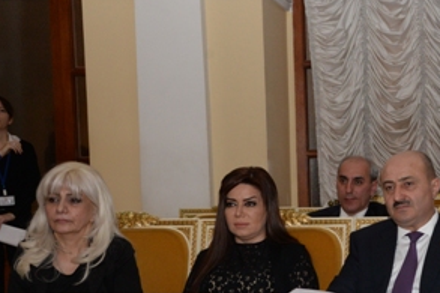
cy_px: 217
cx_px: 434
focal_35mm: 83
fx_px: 1014
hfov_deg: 23.5
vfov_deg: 16.4
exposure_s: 1/160
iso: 2200
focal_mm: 38
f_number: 6.3
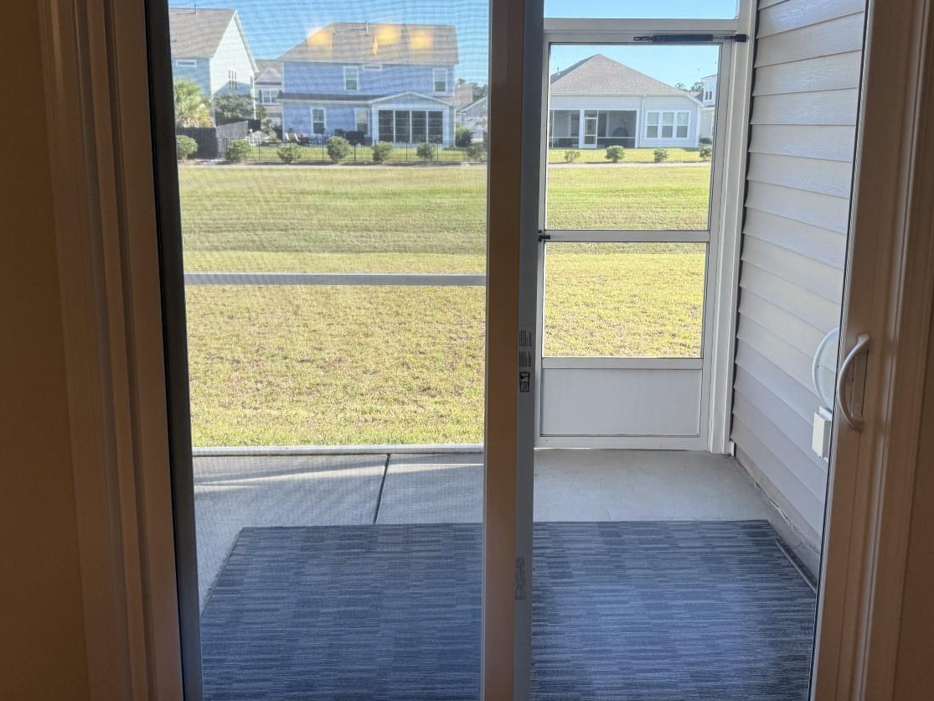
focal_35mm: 31
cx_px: 486
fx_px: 836
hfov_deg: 58.3
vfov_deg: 45.1
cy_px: 273
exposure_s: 1/607
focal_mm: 6.76
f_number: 1.78
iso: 100
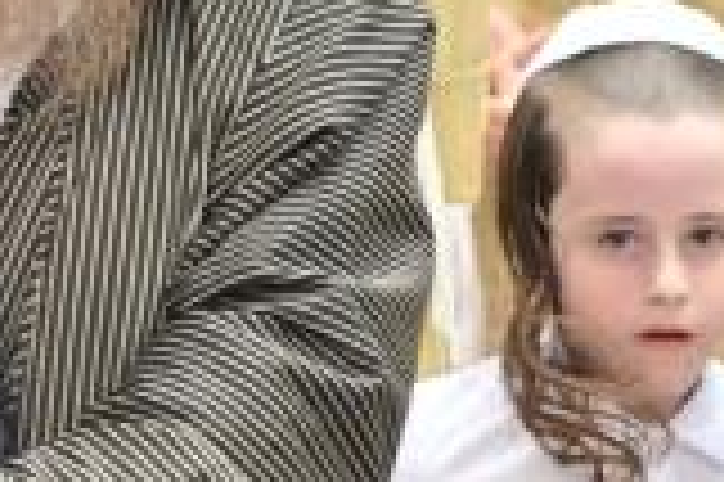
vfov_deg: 1.2
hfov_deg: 1.8
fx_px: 22943
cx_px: 58
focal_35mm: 1142
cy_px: 9
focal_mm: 120
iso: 500
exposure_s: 1/160
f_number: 4
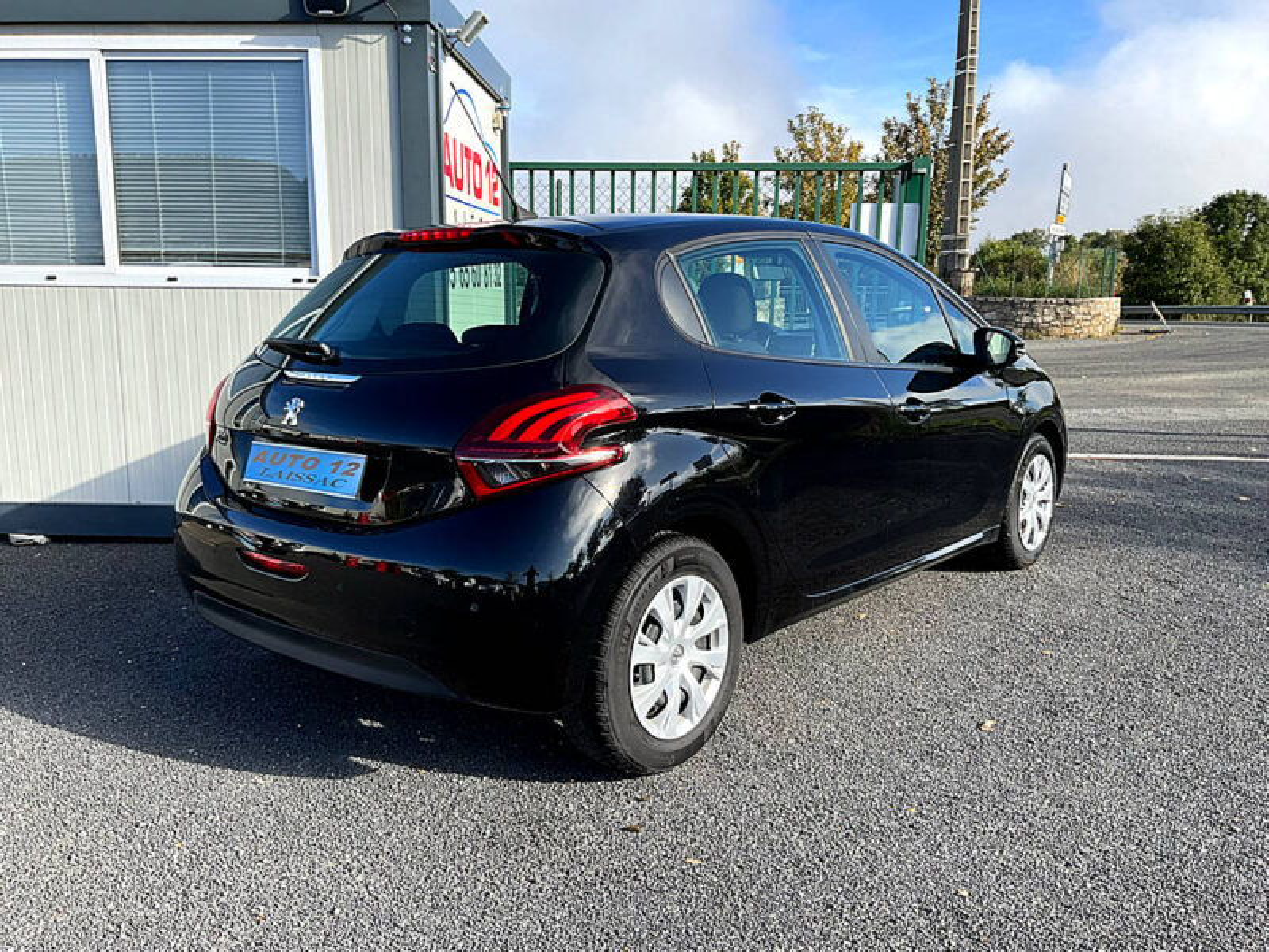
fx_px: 1063
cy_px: 476
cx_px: 634
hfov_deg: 61.7
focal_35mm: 29
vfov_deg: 48.2
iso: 25
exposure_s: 1/804
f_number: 1.8
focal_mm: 3
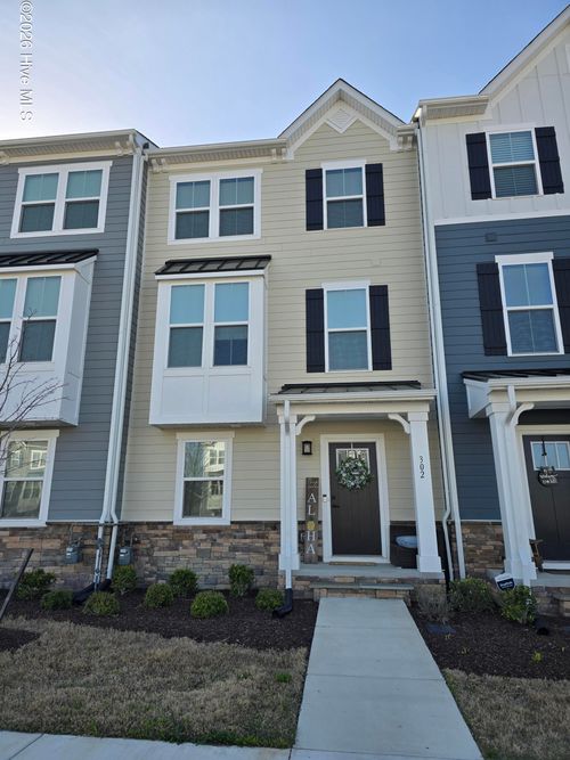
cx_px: 285
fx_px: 505
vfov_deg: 73.9
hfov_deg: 58.9
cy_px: 380
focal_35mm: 23
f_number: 1.7
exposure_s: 1/477
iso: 12
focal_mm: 6.3
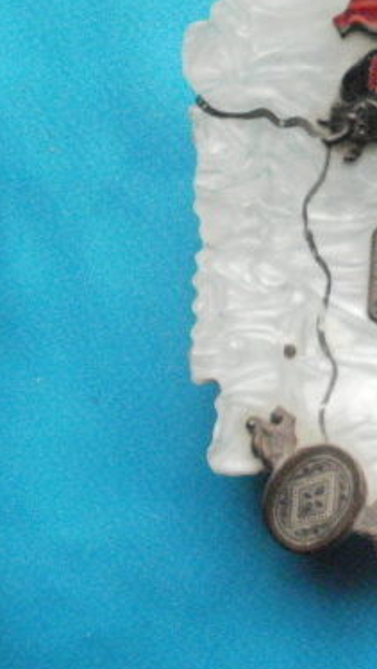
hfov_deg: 16.6
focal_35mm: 67
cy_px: 252
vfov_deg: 31.3
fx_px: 1190
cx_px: 540
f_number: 3.5
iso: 800
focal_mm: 6.3
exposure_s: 1/40
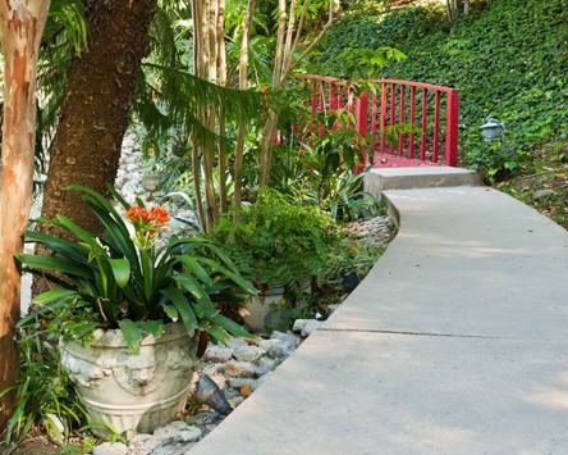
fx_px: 773
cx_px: 235
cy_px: 224
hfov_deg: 40.2
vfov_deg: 32.7
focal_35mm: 46
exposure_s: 1.5
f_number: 8
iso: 80
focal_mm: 34
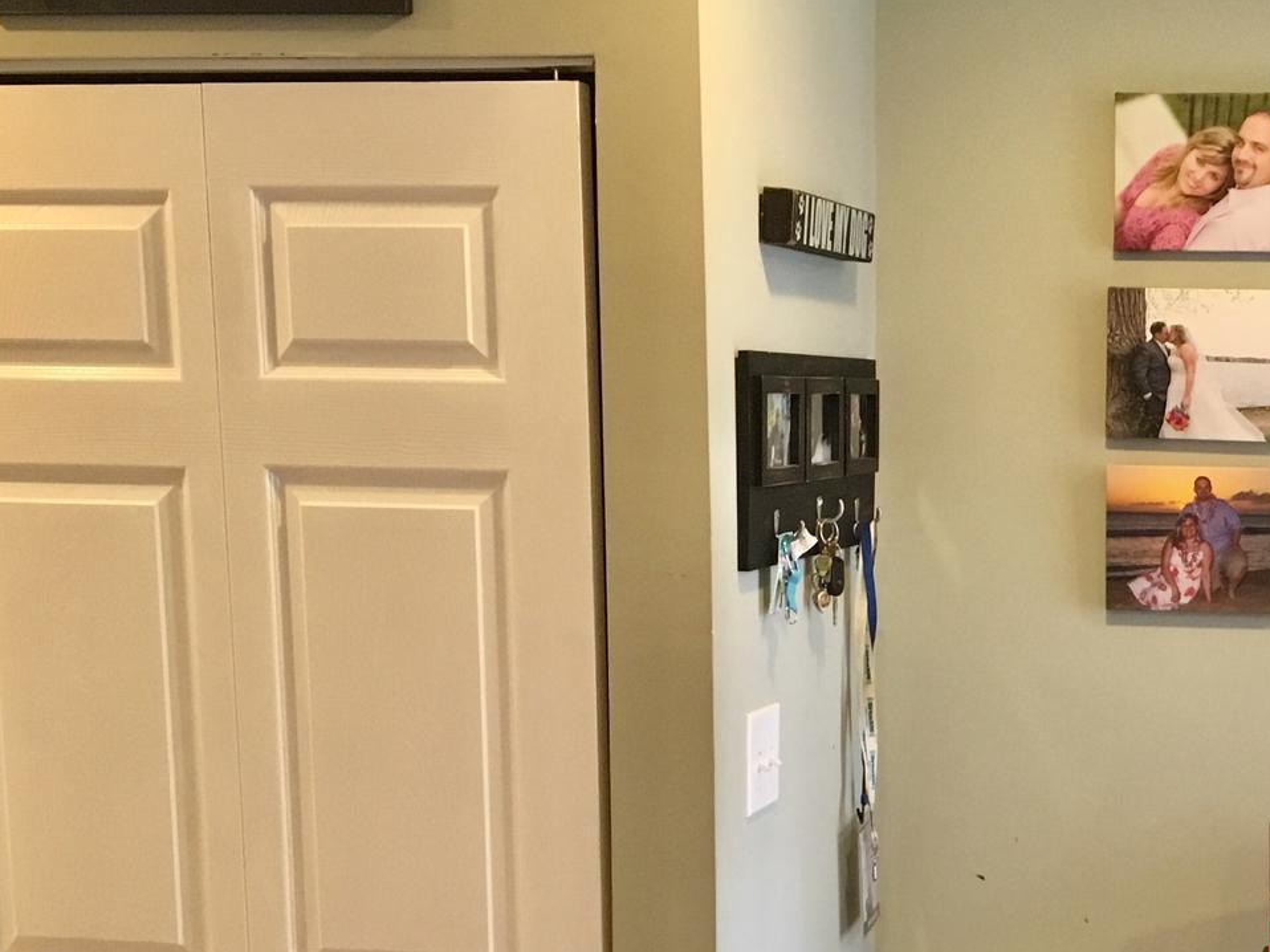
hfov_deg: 30.0
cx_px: 1114
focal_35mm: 62
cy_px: 815
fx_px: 2274
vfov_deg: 23.2
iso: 160
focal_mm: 4.15
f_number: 2.2
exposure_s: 1/30
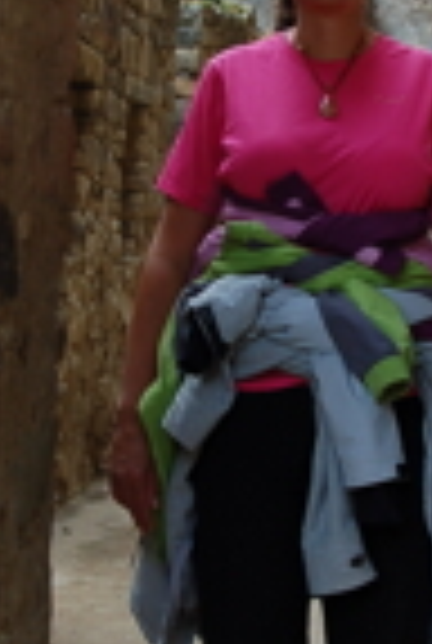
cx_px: 306
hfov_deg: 10.0
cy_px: 243
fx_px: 2472
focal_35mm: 138
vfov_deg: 14.8
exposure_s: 1/250
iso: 200
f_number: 4
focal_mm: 24
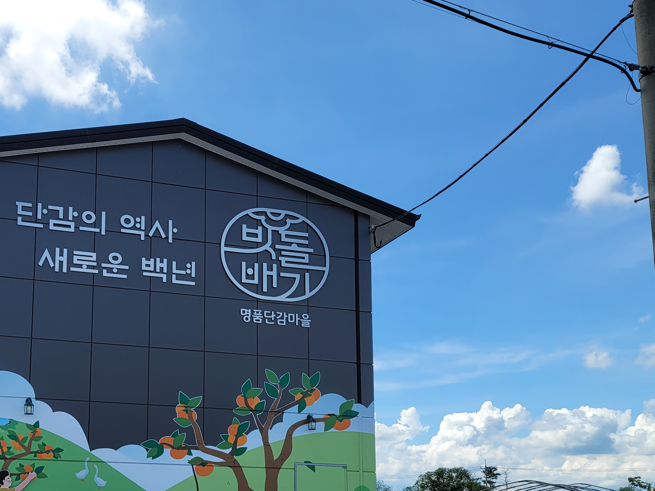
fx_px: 795
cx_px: 161
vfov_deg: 33.6
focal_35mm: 42
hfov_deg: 43.3
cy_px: 375
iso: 20
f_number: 1.8
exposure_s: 1/1093
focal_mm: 7
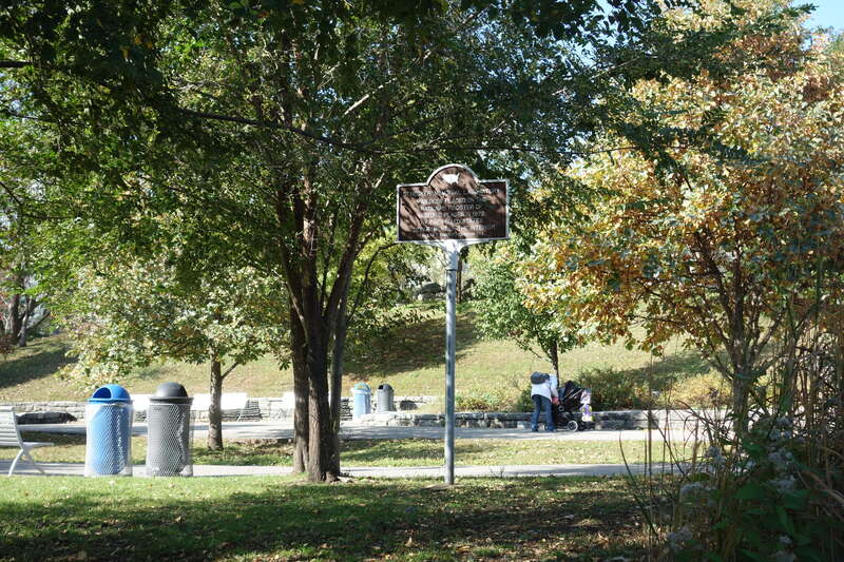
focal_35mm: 51
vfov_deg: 26.5
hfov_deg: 38.9
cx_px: 422
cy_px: 281
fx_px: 1195
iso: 125
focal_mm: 18.88
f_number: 4
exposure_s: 1/320
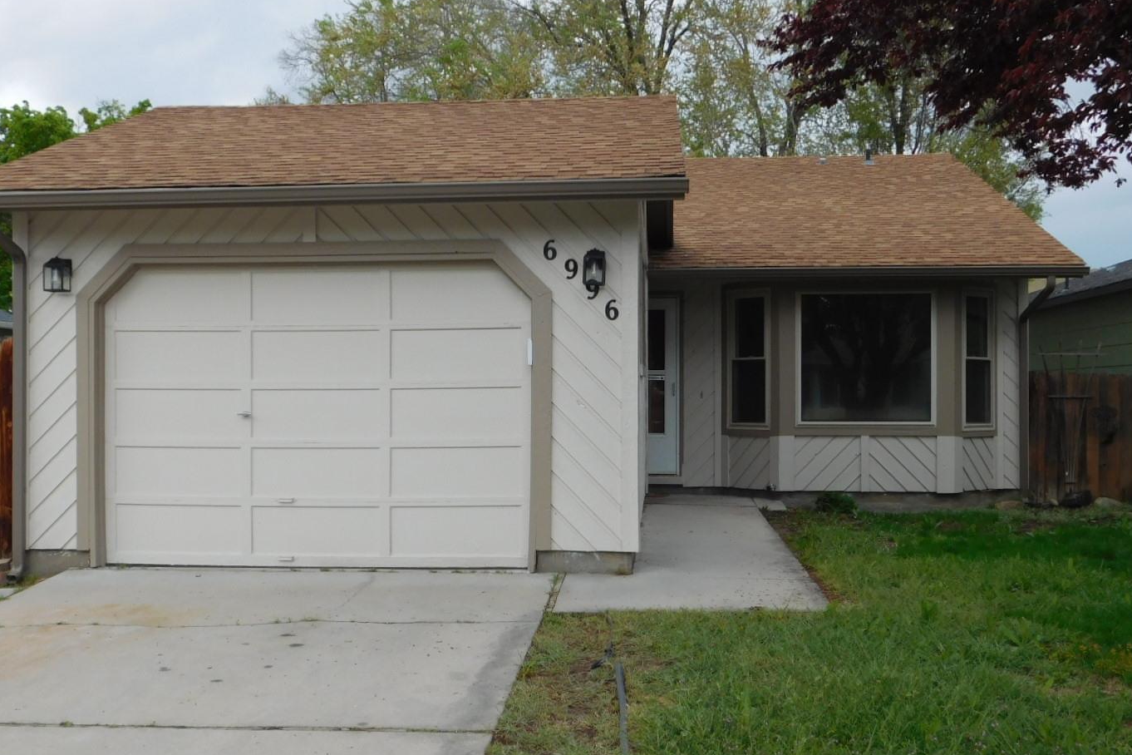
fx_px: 1383
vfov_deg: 30.5
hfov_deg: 44.5
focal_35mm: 44
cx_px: 530
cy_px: 397
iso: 125
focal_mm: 6.3
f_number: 3.5
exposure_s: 1/1000
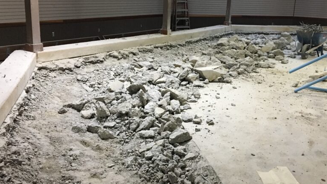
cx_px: 181
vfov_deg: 28.3
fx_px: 364
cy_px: 80
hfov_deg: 48.3
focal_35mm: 42
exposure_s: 1/15
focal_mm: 4.15
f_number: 2.2
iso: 200
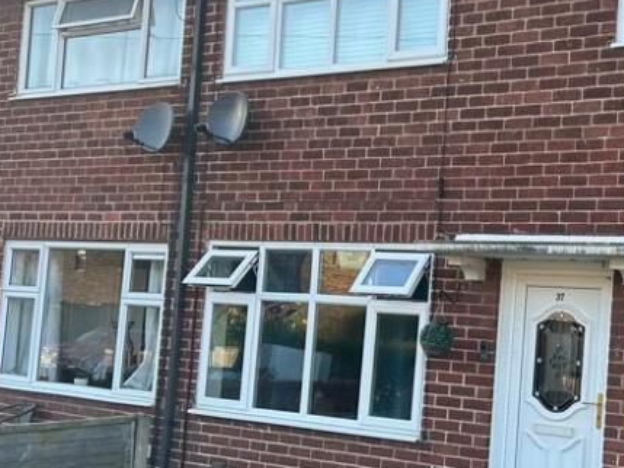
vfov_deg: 23.6
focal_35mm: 62
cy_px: 286
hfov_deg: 30.4
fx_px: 1118
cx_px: 505
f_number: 1.5
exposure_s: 1/342
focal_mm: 5.7
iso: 50
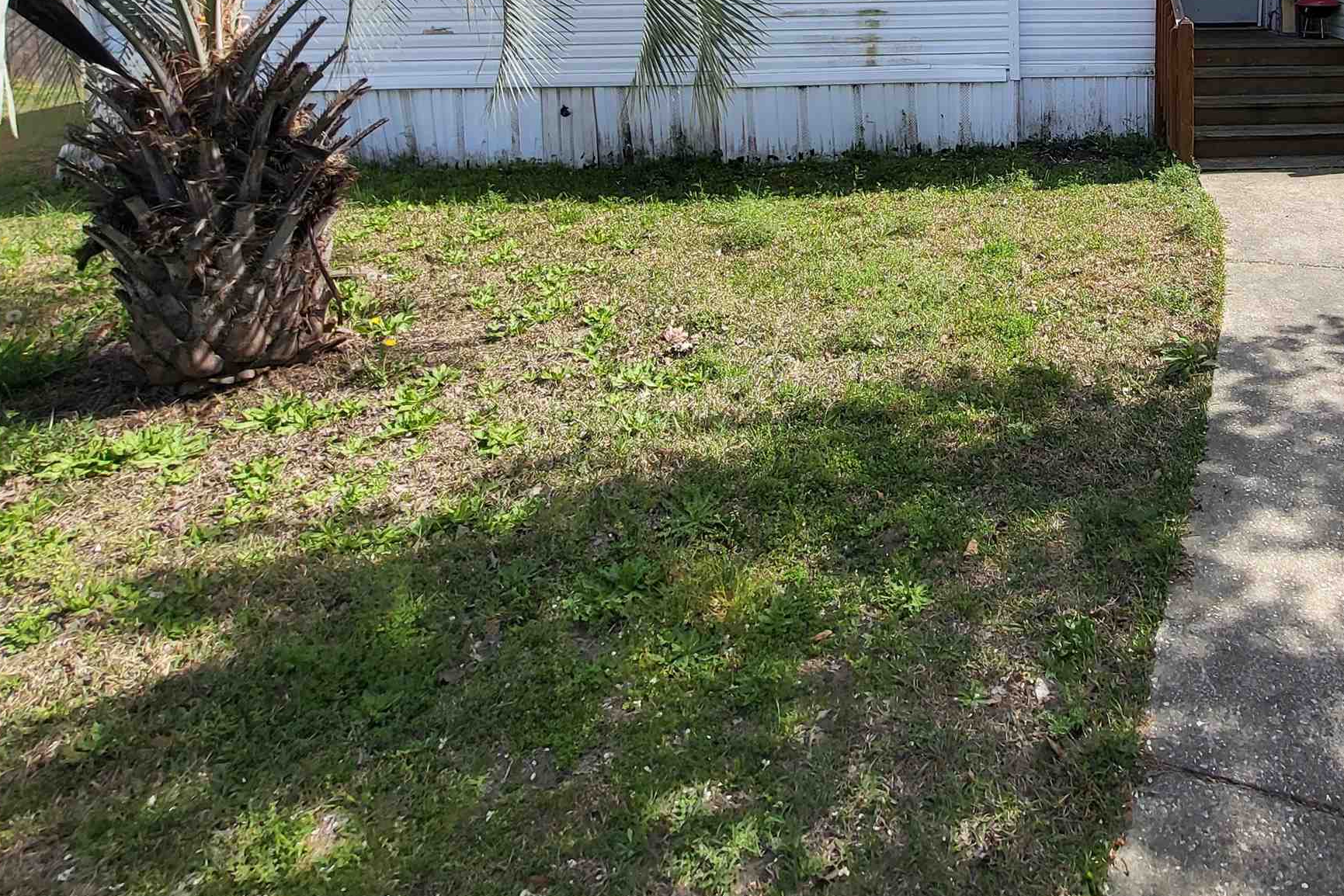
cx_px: 1008
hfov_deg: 68.9
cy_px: 38
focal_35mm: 24
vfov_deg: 46.2
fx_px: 896
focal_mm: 1.74
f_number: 2.2
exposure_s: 1/711
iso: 32
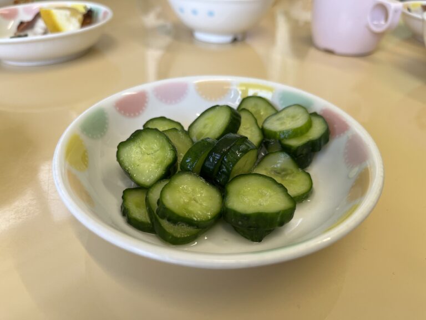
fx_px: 320
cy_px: 160
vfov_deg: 53.1
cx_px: 213
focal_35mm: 26
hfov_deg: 67.3
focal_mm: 5.1
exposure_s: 1/121
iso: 50
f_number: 1.6
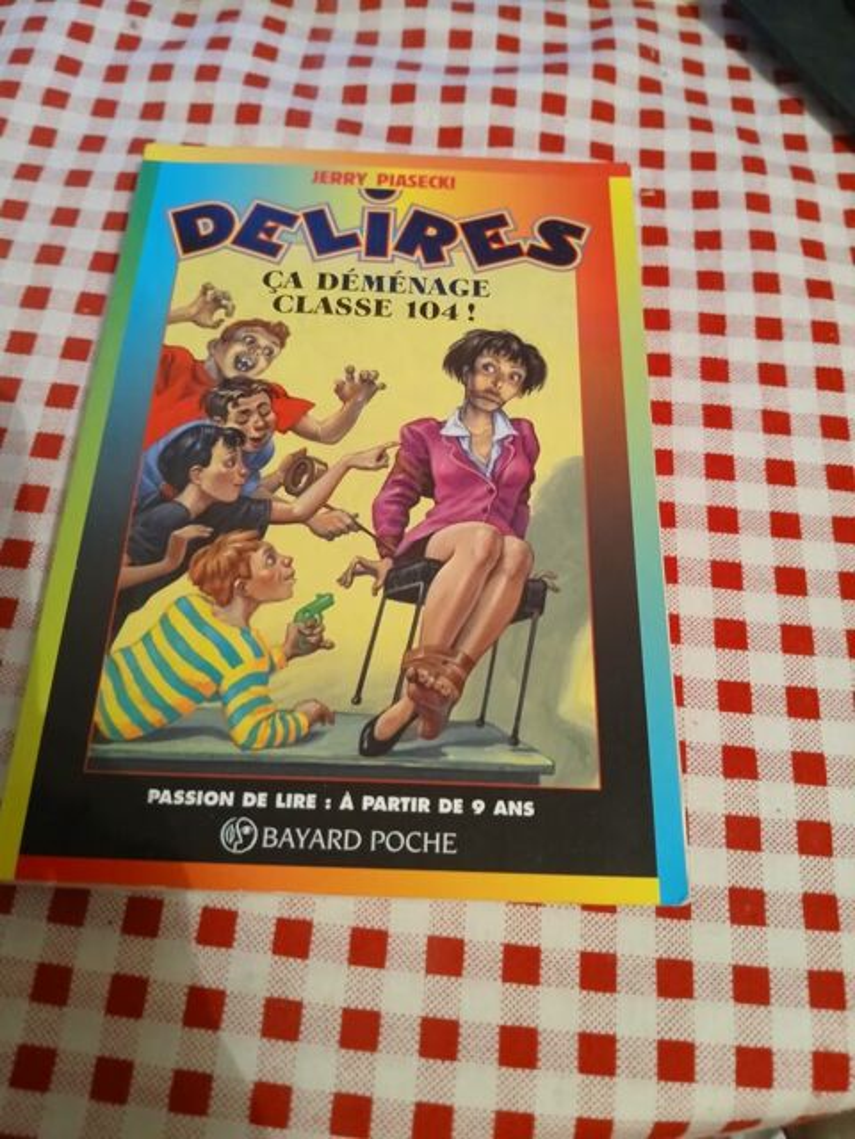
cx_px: 428
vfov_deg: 67.3
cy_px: 570
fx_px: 856
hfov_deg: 53.1
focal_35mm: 26
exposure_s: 1/20
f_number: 1.8
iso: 500
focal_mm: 3.98
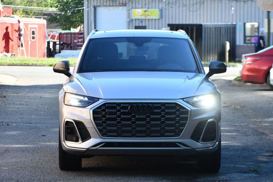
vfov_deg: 8.3
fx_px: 1251
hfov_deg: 12.4
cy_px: 91
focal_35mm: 165
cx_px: 136
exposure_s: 1/250
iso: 280
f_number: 5.6
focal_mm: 110
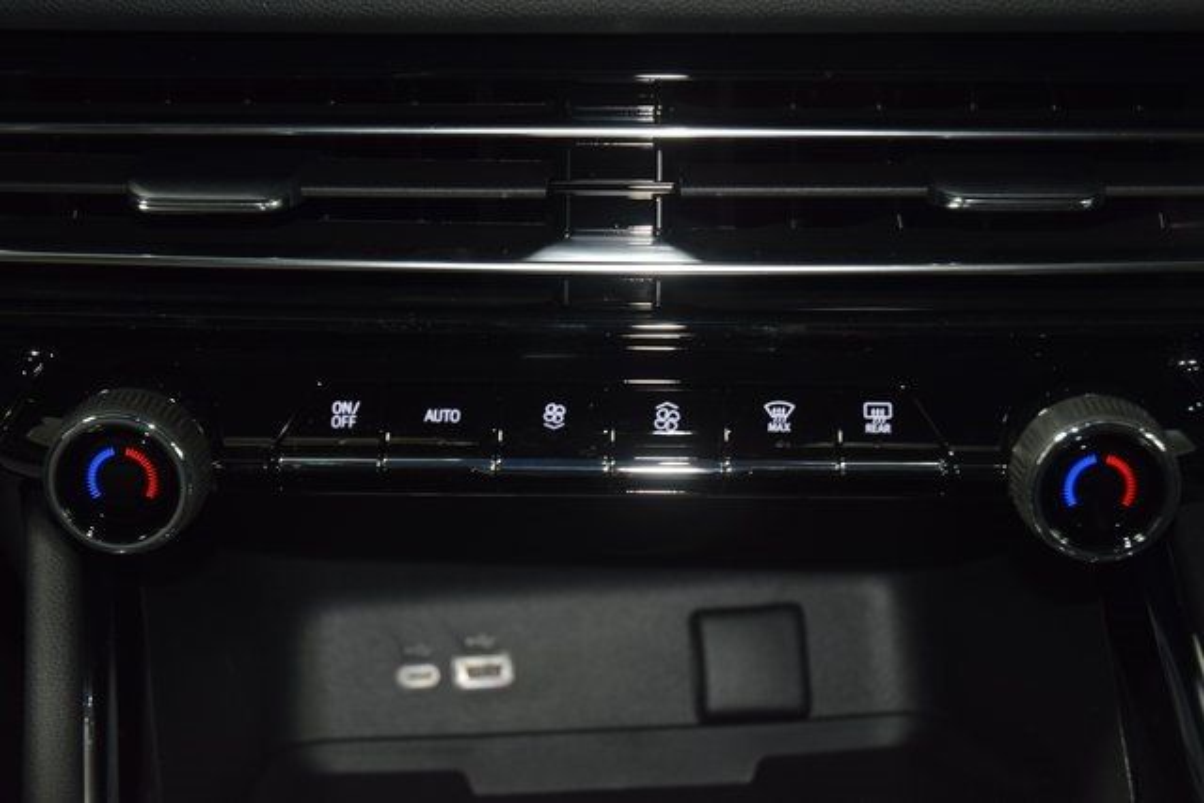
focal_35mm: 66
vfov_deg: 20.6
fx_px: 2208
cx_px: 602
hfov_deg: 30.5
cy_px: 402
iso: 800
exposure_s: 1/13
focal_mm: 44
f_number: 4.2
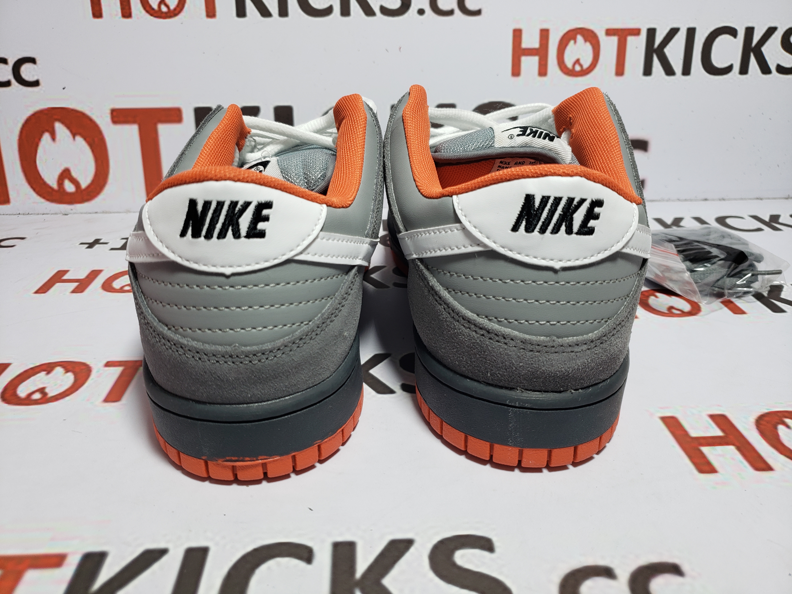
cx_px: 396
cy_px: 297
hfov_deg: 67.3
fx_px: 595
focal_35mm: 26
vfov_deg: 53.1
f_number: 1.5
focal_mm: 4.3
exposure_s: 1/374
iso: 50
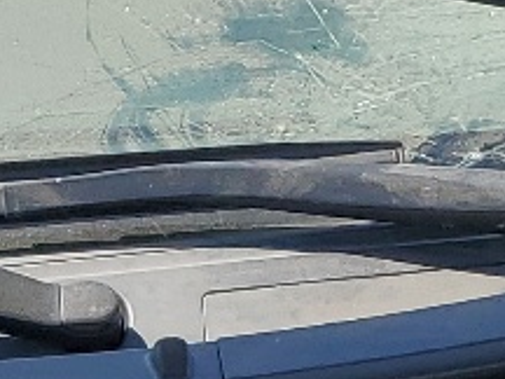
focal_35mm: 193
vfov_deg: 7.0
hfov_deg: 9.9
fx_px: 2816
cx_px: -304
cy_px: 1109
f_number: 1.5
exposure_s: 1/1429
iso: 50
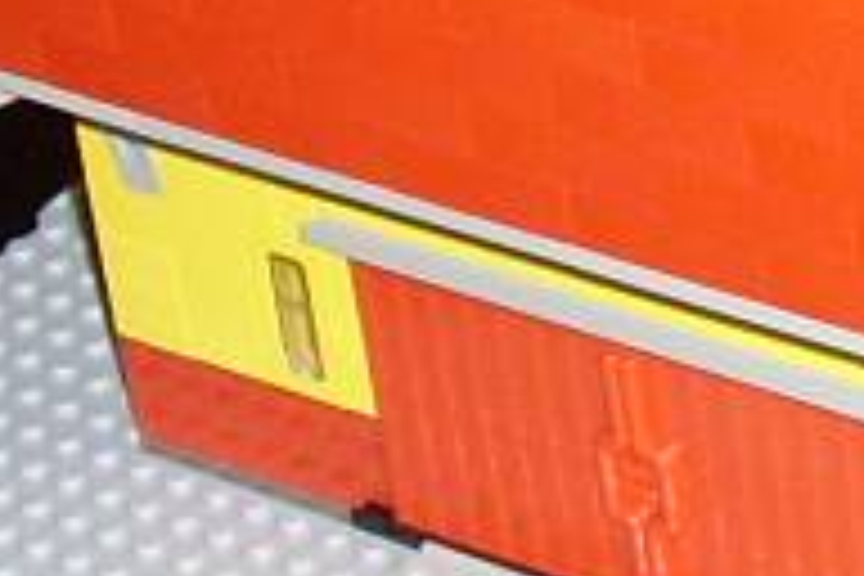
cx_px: 1462
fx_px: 3984
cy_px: -166
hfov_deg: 11.6
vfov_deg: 8.2
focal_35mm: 166
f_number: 2.9
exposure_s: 1/30
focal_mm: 5.8
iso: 141
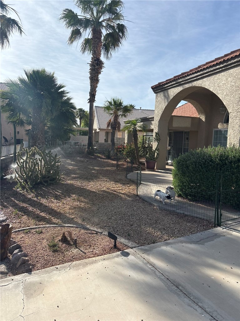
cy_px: 160
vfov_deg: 67.3
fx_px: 240
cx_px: 120
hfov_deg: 53.1
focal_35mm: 26
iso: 50
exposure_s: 1/4608
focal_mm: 5.96
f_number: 1.6
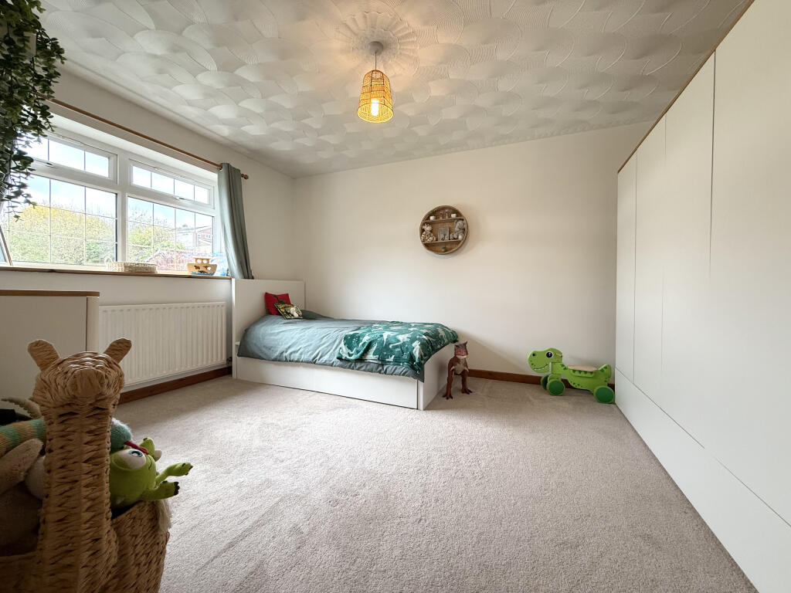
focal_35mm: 14
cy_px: 296
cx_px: 396
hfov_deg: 102.1
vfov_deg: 85.7
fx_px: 320
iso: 160
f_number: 2.2
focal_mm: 2.22
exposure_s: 1/100
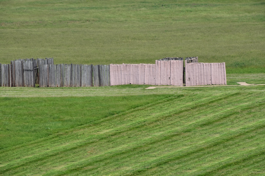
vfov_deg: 5.7
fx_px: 1767
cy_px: 88
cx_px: 132
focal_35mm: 240
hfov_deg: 8.6
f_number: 11
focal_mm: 160
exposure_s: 1/500
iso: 320
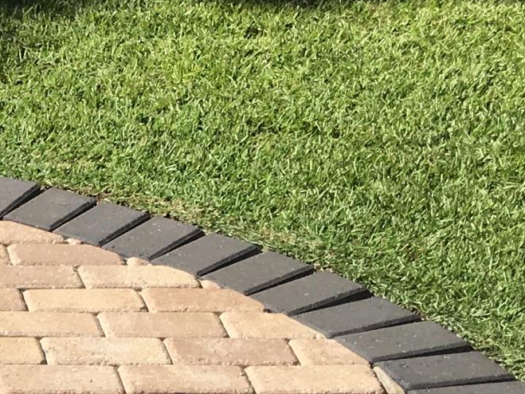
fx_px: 2002
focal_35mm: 132
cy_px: 709
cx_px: -374
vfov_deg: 10.6
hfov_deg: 13.6
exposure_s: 1/1508
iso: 25
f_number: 2.2
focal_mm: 4.15
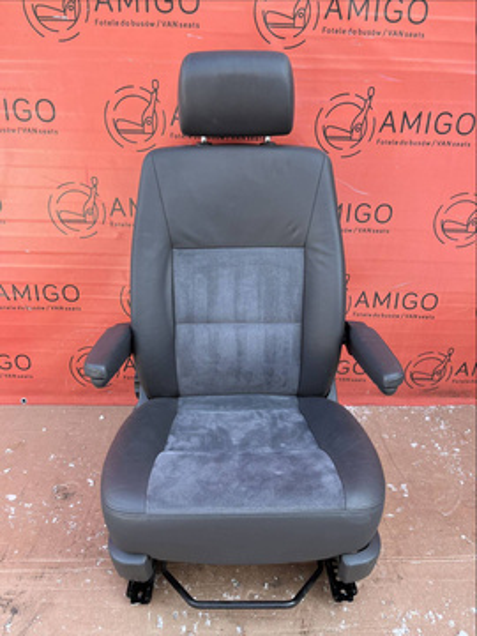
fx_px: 478
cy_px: 318
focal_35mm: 26
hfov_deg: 53.1
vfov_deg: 67.3
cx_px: 238
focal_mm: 5.1
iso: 64
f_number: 1.6
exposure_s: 1/121
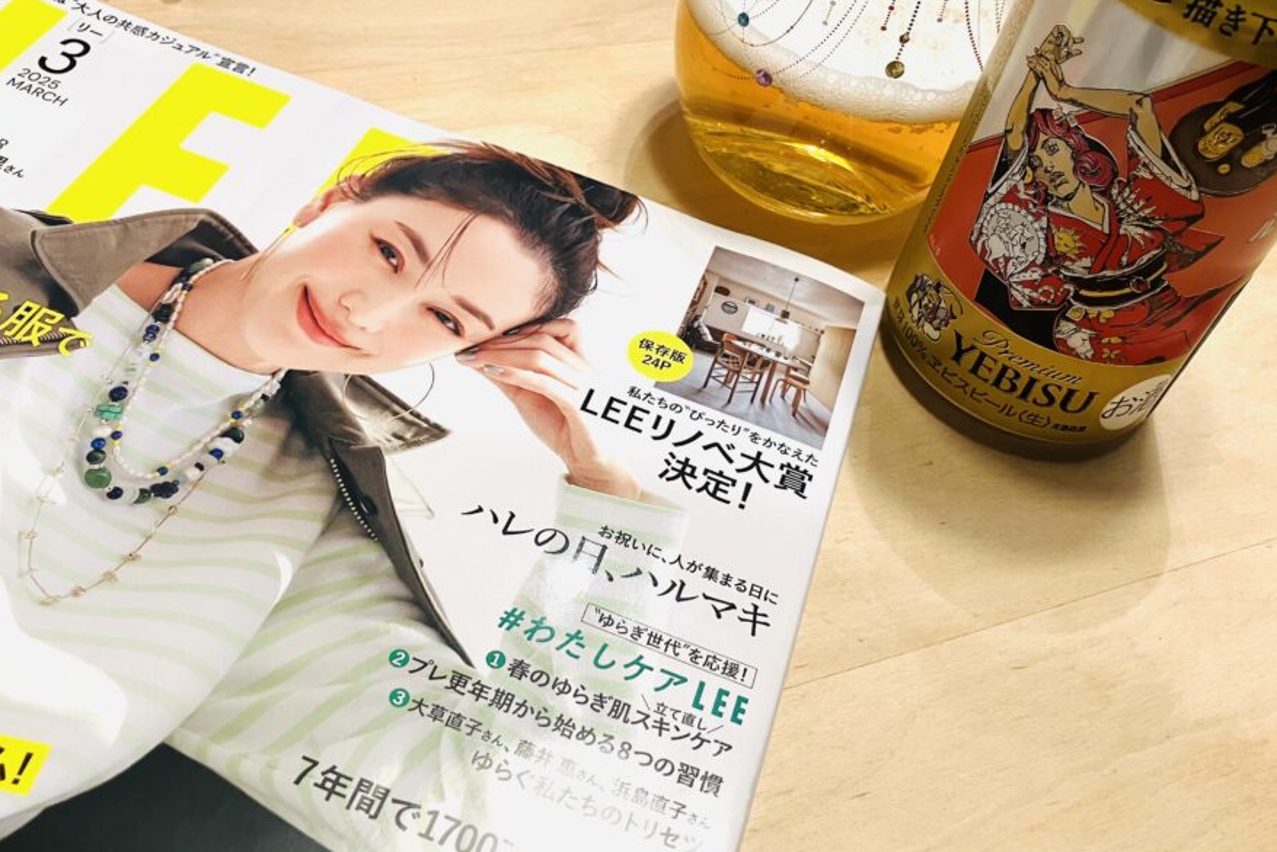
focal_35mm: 34
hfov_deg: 55.8
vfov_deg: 38.8
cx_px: 645
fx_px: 1206
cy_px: 355
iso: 160
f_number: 1.8
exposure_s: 1/50
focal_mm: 3.99
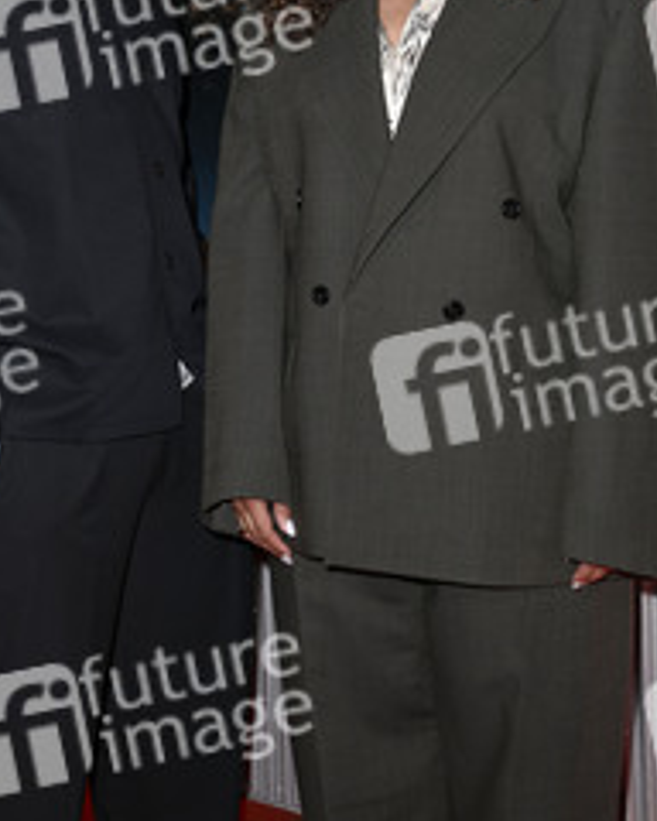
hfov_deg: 20.4
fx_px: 1823
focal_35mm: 75
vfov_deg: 25.1
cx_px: 236
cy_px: 202
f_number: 5.6
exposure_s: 1/250
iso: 1250
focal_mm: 48
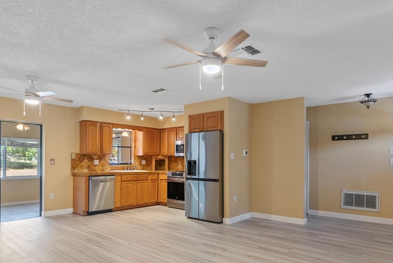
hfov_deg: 73.6
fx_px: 262
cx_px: 214
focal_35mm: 24
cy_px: 160
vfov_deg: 52.7
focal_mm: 16
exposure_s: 2.5
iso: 250
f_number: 8
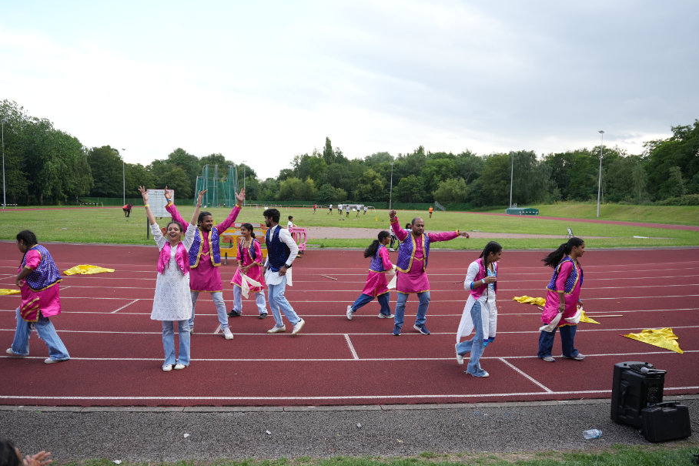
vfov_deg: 47.9
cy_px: 248
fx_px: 524
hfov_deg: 67.3
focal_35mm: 27
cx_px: 331
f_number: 2.8
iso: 250
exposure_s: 1/640
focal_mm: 24
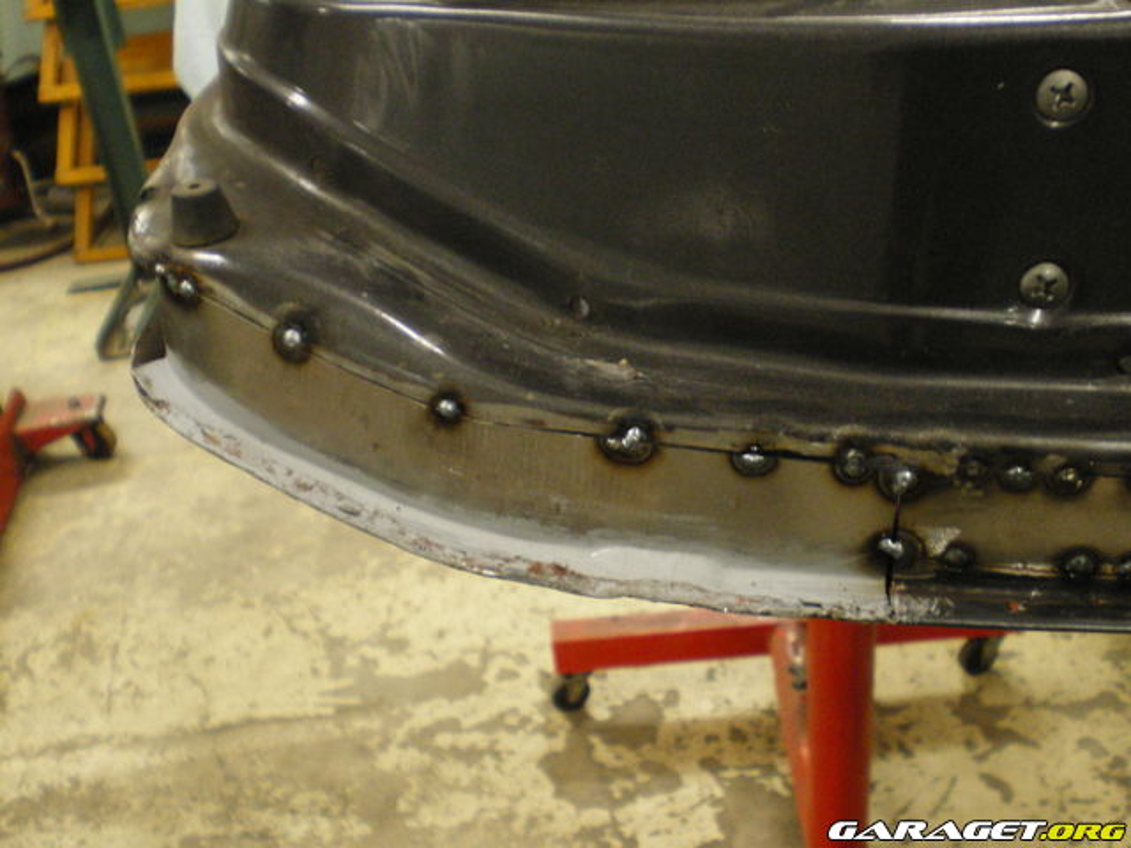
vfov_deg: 37.7
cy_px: 424
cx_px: 566
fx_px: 1242
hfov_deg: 49.0
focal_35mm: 38
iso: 400
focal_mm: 6.3
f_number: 3.1
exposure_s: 1/30
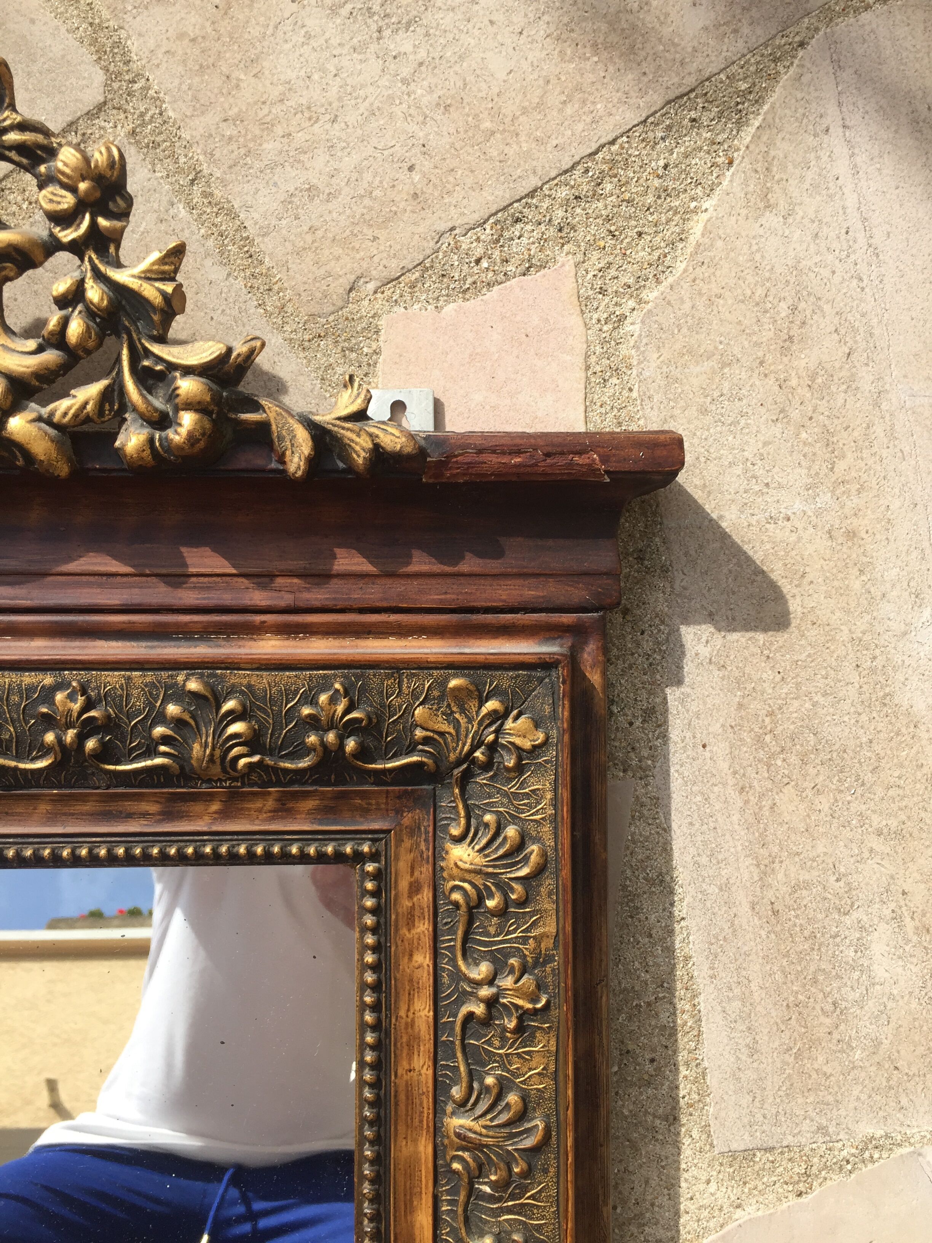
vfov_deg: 61.7
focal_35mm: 29
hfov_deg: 48.2
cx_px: 466
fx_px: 1041
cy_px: 622
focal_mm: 4.15
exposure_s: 1/1364
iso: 32
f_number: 2.2
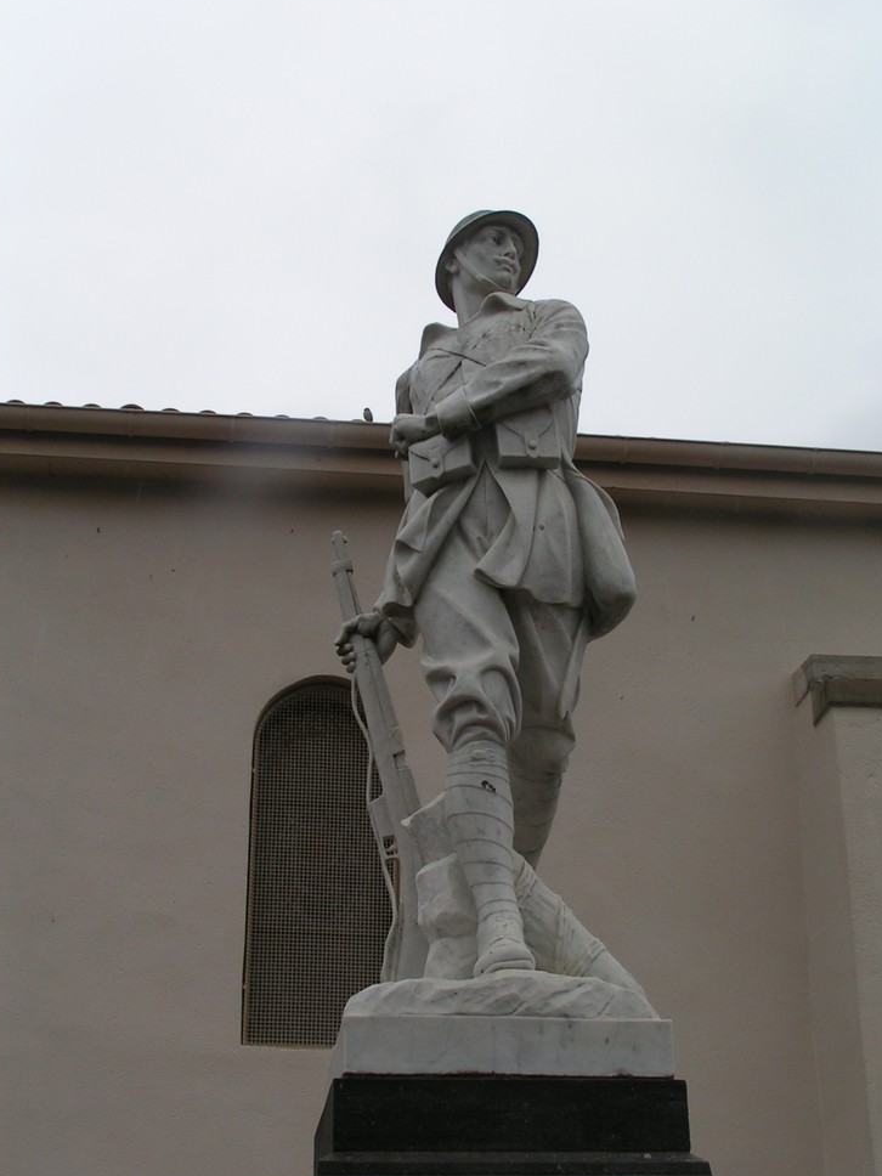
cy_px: 610
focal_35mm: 54
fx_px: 1835
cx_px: 476
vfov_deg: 35.5
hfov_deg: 27.0
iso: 50
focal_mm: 7.6
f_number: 5.6
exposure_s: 1/250
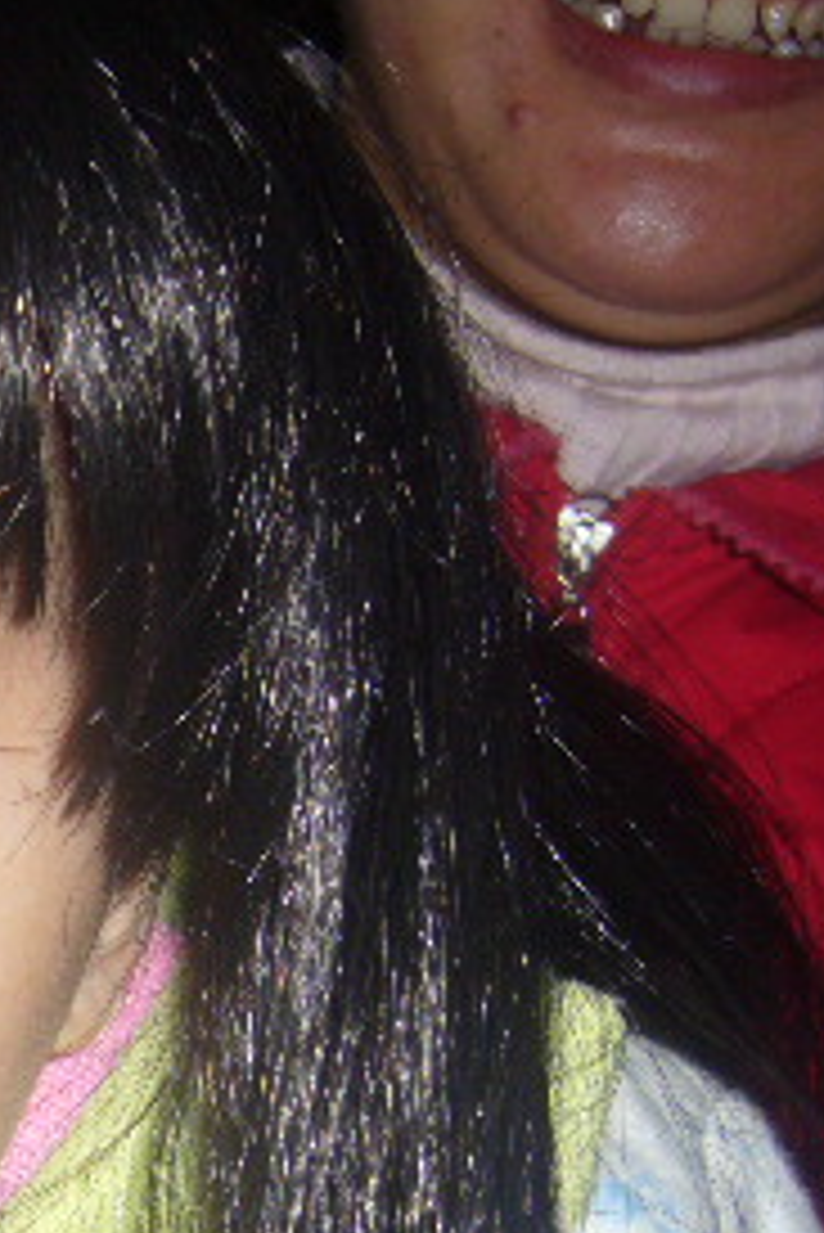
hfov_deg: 15.4
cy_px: 1066
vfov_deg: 23.4
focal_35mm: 85
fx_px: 2914
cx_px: -198
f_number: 2.8
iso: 100
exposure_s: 1/60
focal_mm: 5.8
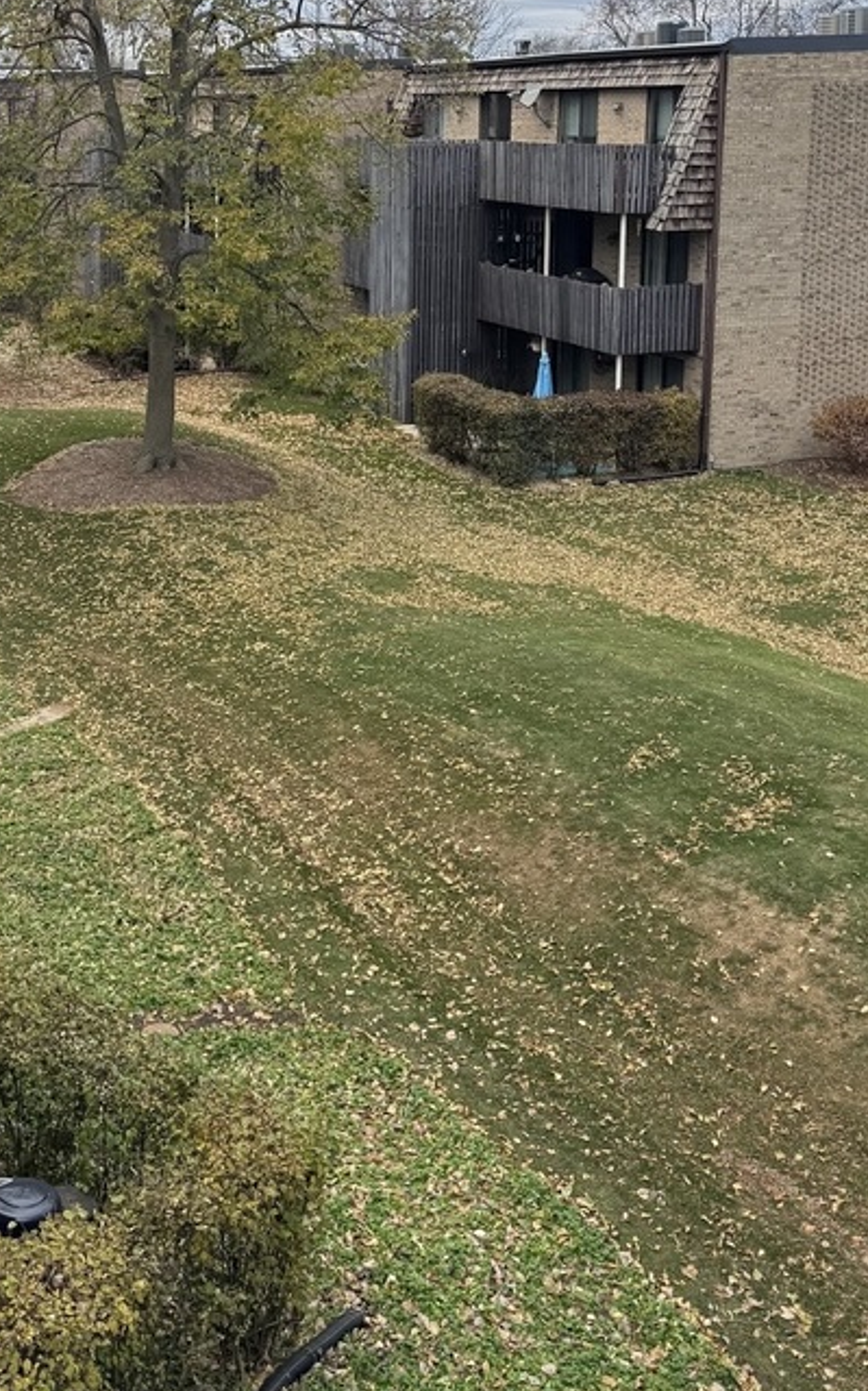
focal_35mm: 43
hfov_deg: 29.4
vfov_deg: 44.6
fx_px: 1629
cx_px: 222
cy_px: 340
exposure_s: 1/1678
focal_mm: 6.76
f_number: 1.78
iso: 80
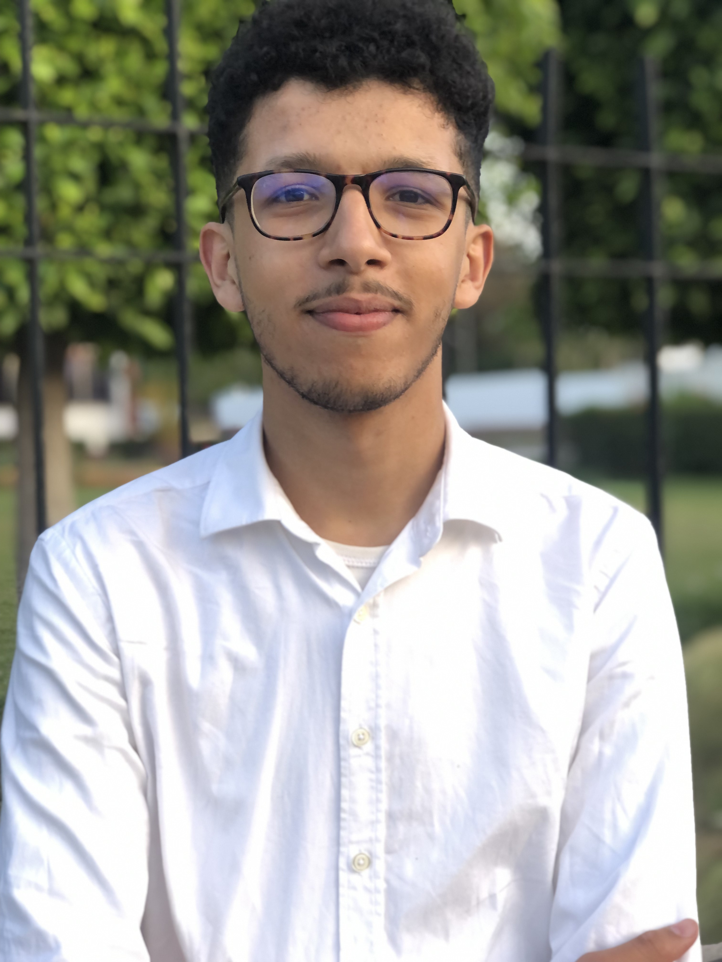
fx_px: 1585
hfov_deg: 25.7
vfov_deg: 33.8
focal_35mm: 57
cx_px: 361
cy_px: 481
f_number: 2.8
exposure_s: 1/30
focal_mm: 6.6
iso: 32
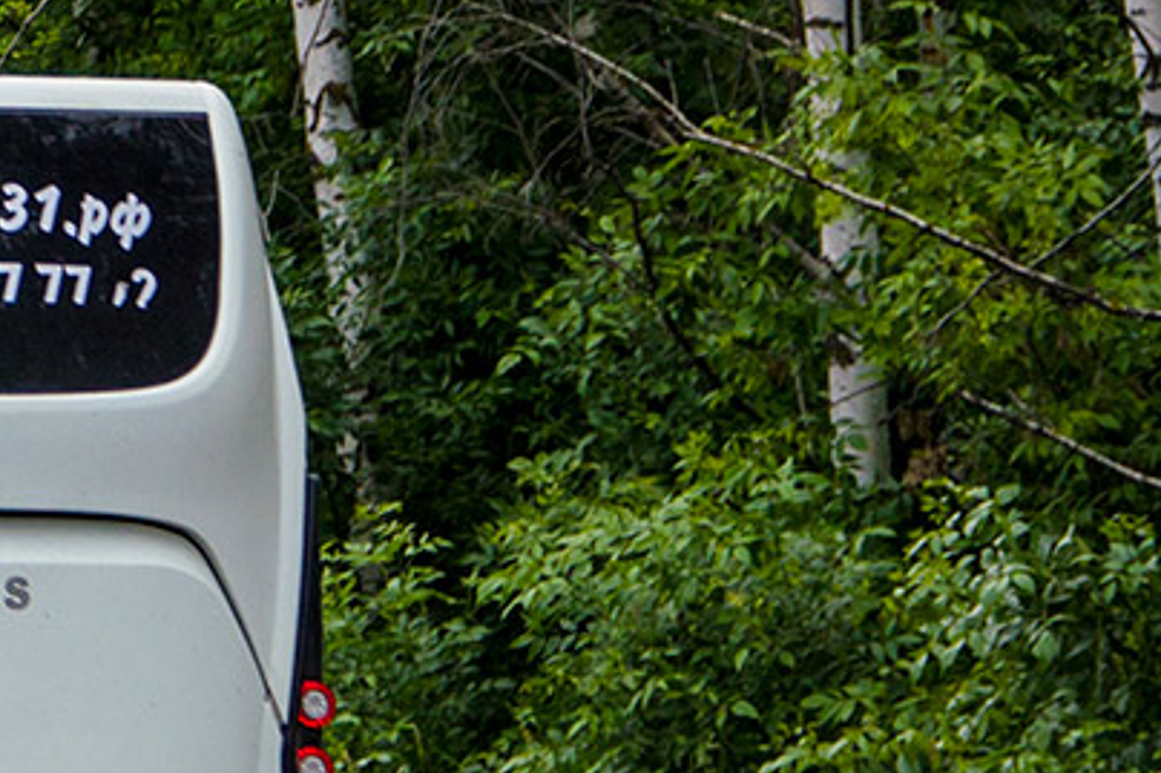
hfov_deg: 5.9
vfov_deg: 4.0
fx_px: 11121
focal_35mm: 345
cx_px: -558
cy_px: 177
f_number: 5.6
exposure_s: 1/500
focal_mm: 62
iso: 100
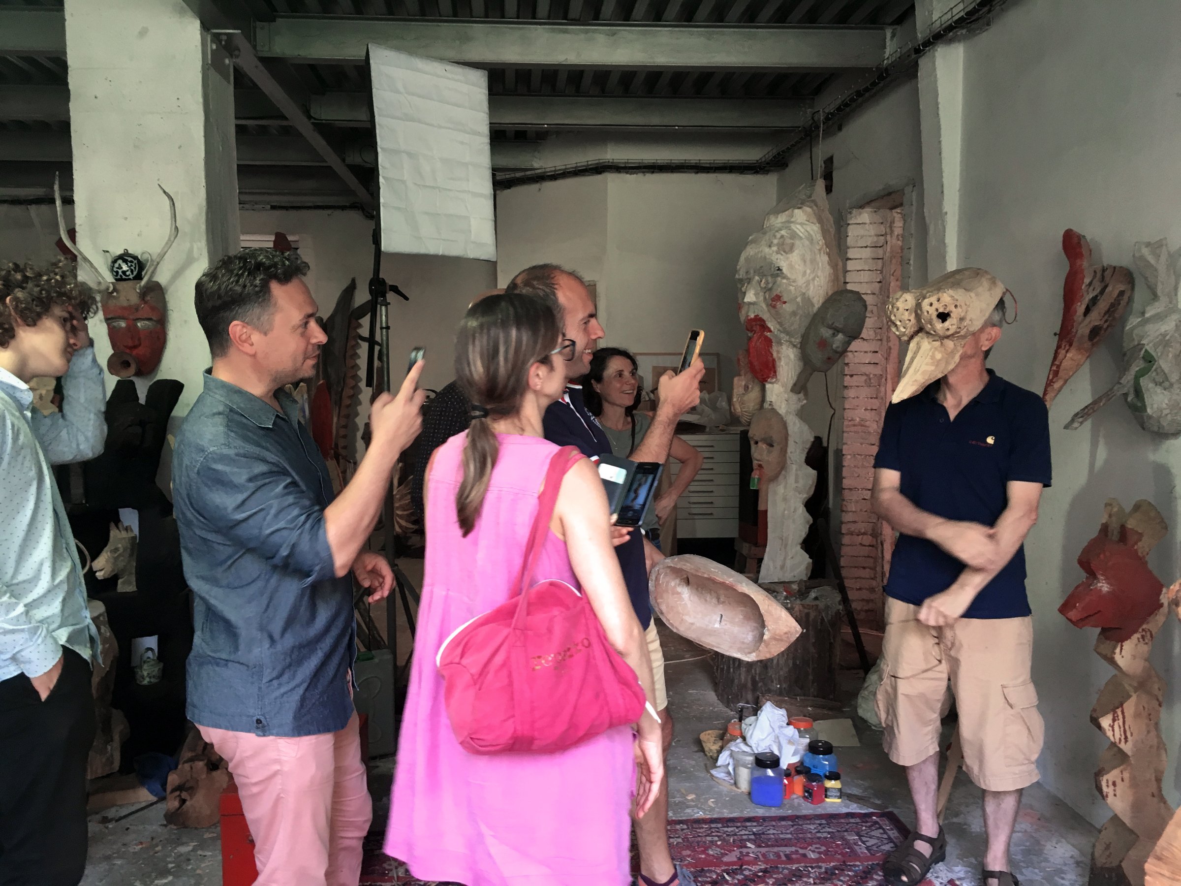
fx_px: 989
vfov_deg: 48.2
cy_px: 443
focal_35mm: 29
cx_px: 590
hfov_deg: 61.7
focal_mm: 4.2
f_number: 2.2
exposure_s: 1/33
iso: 100
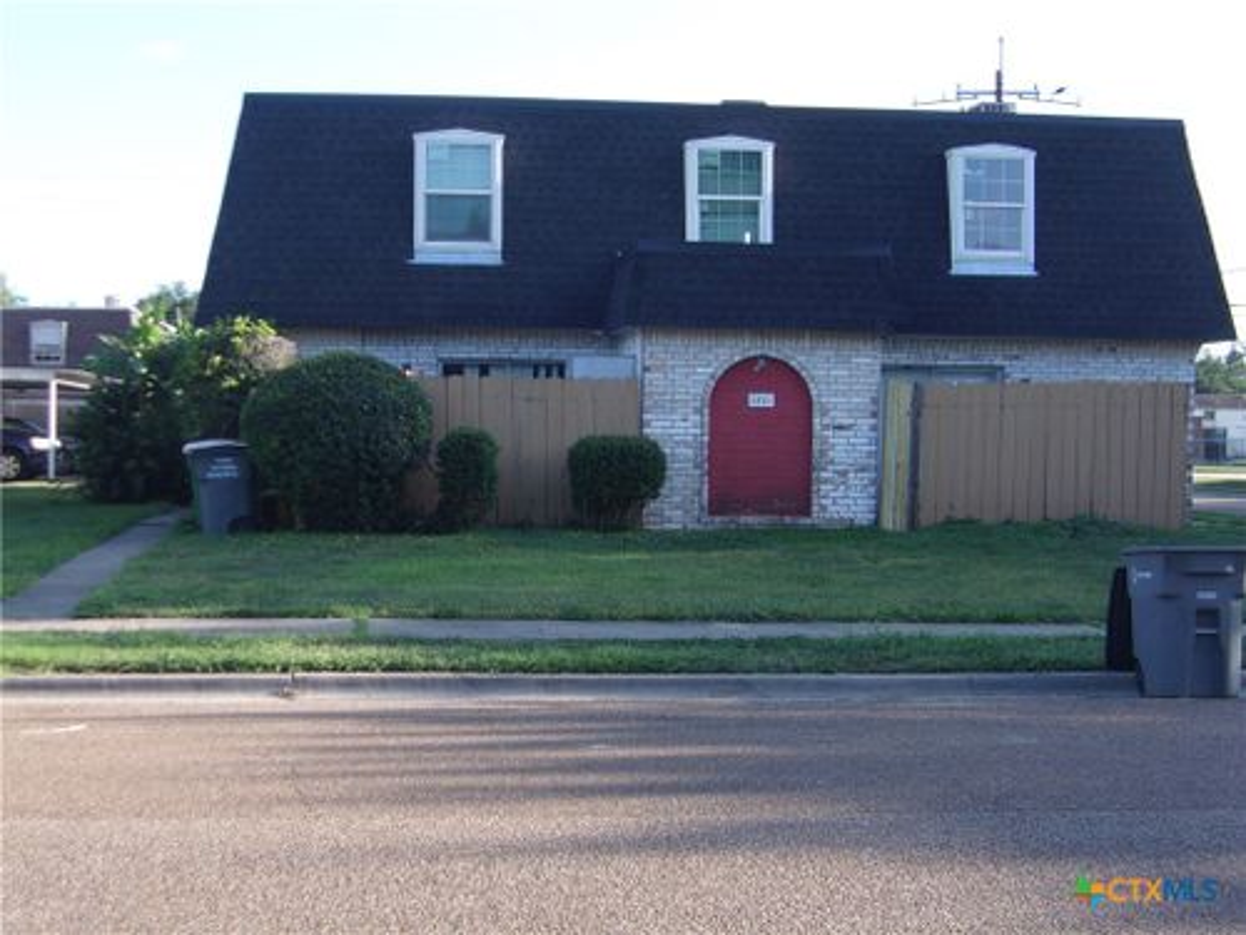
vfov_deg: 27.5
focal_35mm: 53
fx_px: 1908
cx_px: 623
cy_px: 468
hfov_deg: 36.2
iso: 80
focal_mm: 9.4
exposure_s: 1/170
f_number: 4.2
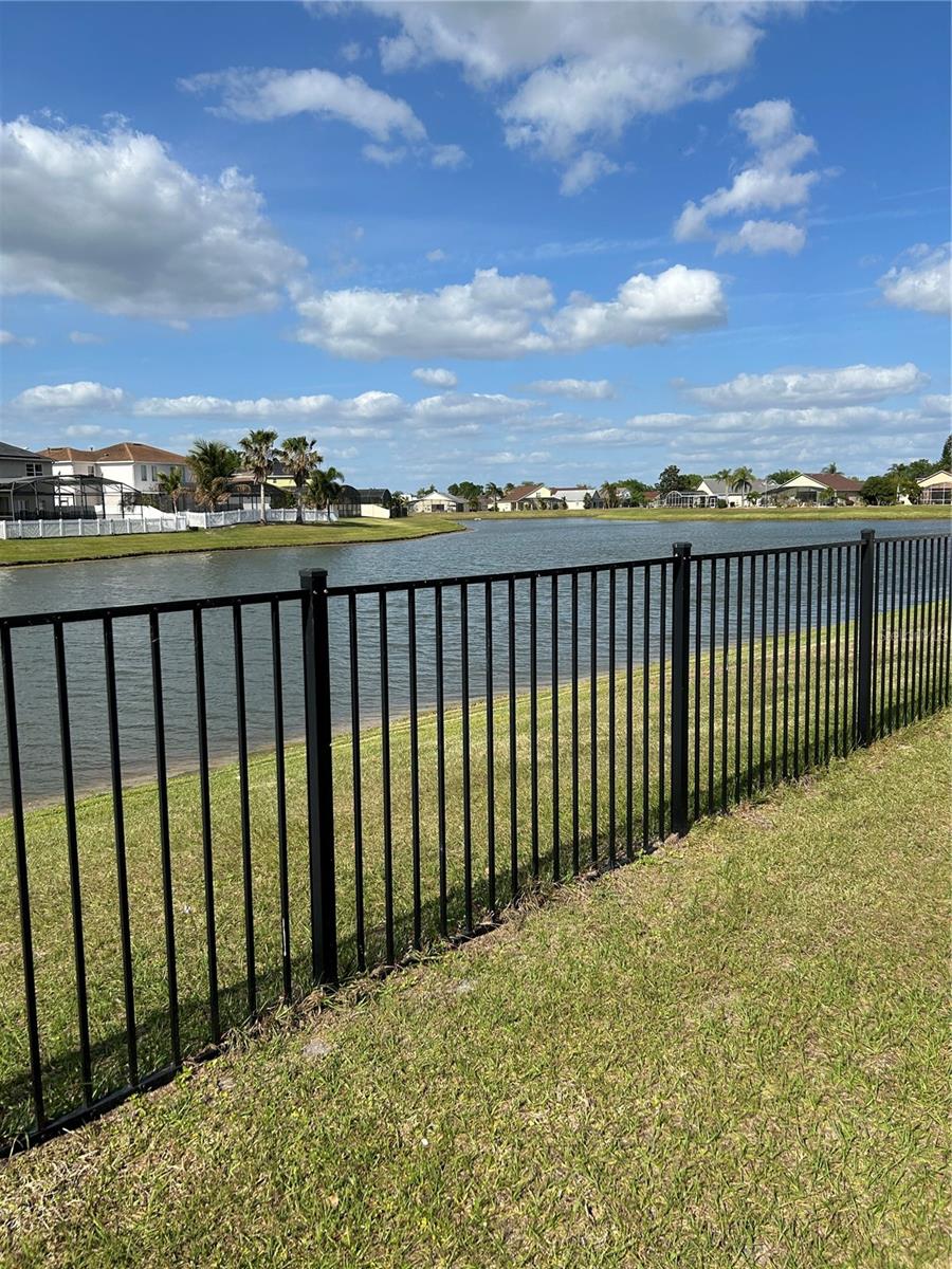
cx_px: 476
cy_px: 634
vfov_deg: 67.3
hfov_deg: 53.1
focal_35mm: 26
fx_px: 953
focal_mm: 5.7
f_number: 1.5
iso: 50
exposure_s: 1/4831
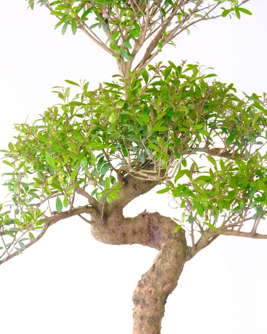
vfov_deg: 10.8
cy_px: 183
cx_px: 134
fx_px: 1758
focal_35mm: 178
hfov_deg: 8.7
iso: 1600
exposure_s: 1/25
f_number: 8
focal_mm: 104.9
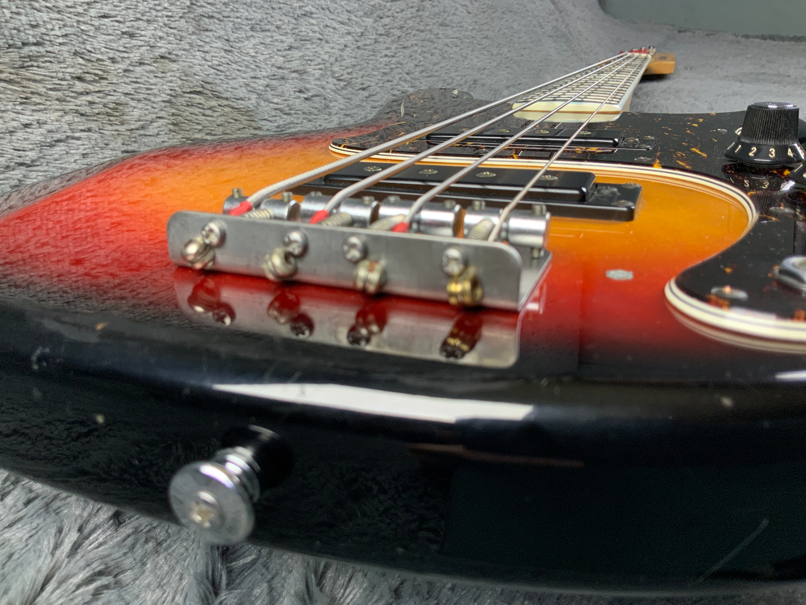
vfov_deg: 48.2
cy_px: 302
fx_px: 675
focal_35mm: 29
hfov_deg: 61.7
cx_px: 403
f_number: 1.8
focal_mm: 3
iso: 64
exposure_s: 1/50
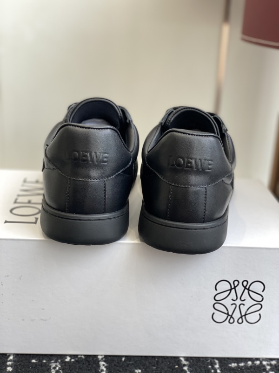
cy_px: 186
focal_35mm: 52
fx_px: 559
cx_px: 140
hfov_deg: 28.0
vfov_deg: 36.8
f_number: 2
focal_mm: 6
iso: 40
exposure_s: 1/122
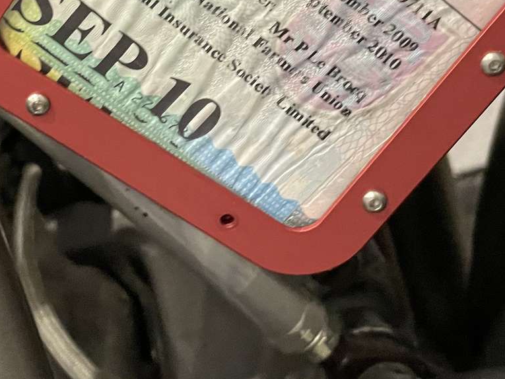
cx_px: 168
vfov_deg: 20.7
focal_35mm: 68
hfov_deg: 28.4
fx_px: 992
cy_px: -20
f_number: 1.6
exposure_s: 1/33
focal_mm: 4.2
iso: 640
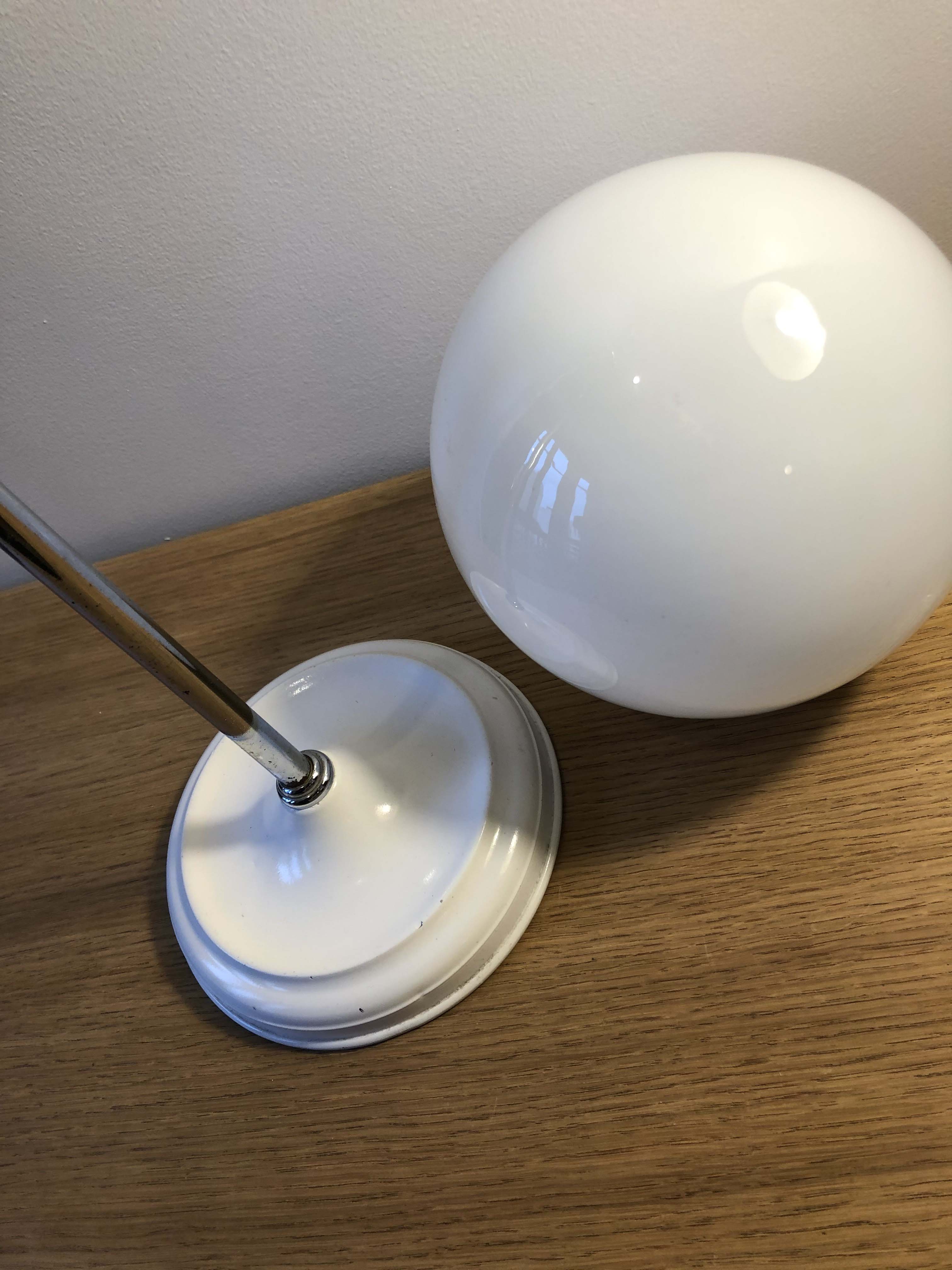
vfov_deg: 63.4
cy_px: 635
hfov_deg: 49.7
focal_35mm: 28
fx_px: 1027
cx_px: 476
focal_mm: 3.99
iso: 20
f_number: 1.8
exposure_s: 1/33
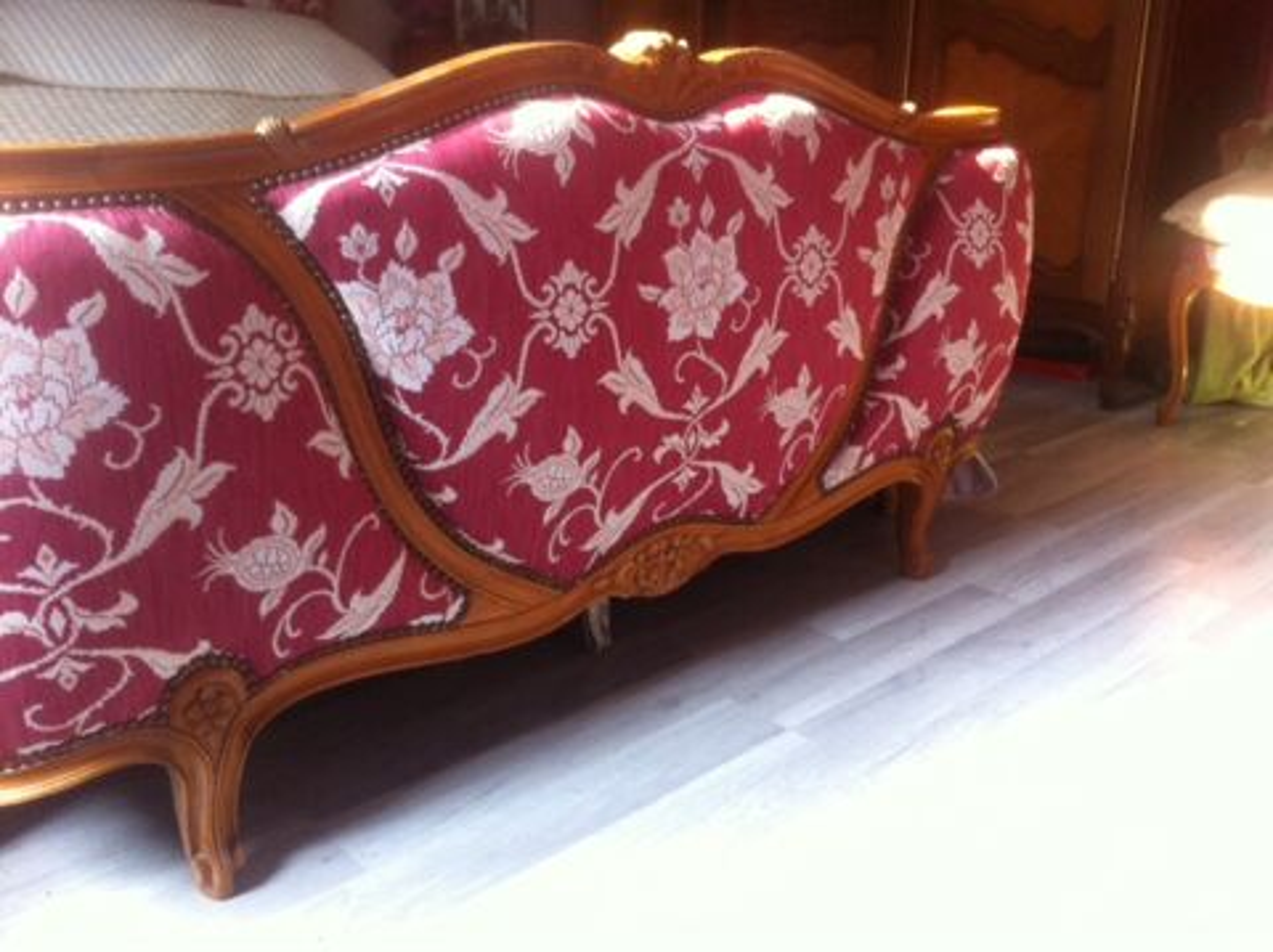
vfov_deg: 40.6
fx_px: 1286
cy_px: 476
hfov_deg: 52.7
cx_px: 636
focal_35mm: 35
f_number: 2.8
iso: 160
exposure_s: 1/15
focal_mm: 3.85
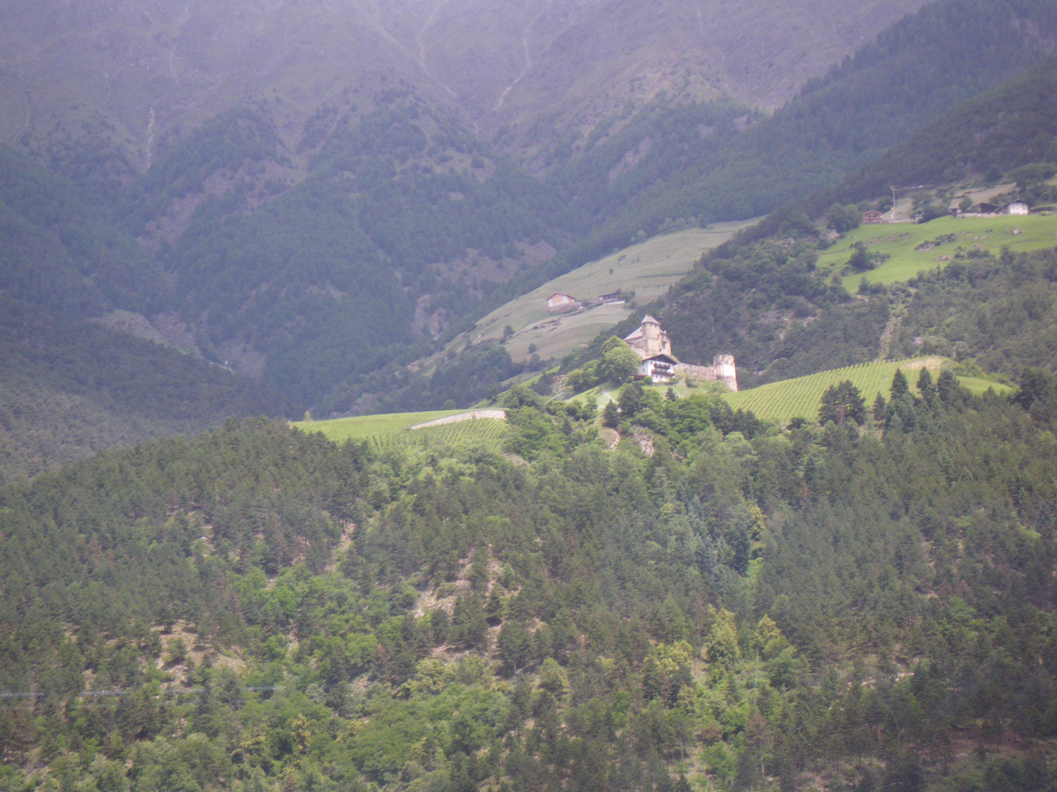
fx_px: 3512
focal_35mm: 115
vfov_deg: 12.9
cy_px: 396
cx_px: 528
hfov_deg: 17.1
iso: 200
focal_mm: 20.6
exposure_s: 1/160
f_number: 5.2
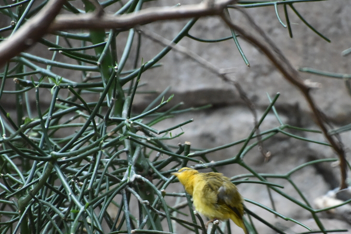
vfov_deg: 2.6
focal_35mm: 527
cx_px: 267
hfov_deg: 3.9
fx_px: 5138
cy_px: 193
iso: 6400
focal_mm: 300
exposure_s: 1/640
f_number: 5.6
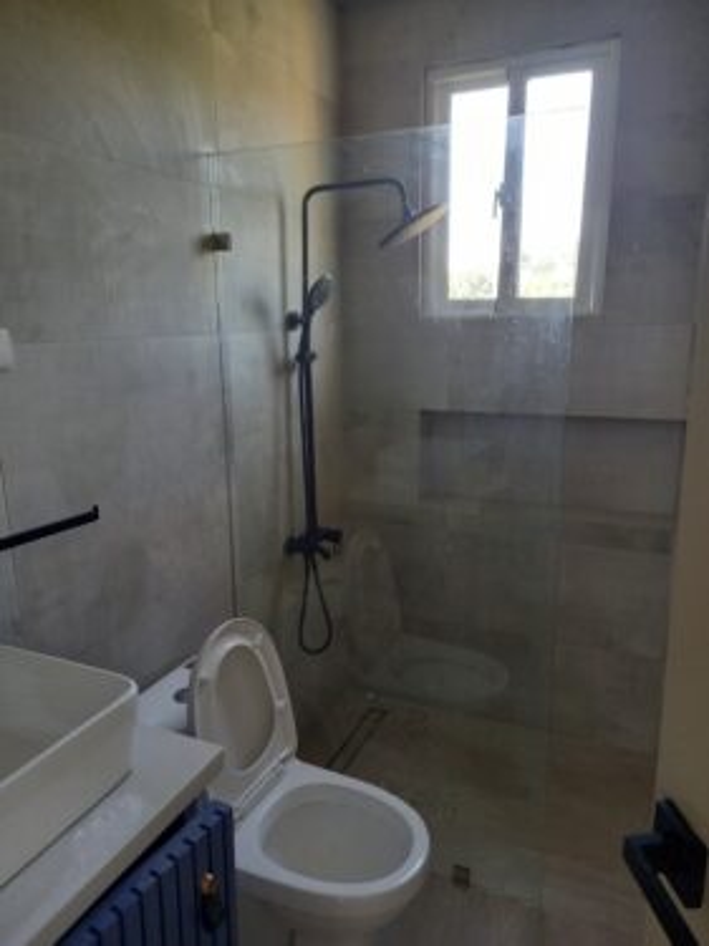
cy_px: 473
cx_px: 354
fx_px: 683
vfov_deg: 69.4
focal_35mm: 25
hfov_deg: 54.9
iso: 160
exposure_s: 1/33
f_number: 2
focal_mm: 4.6
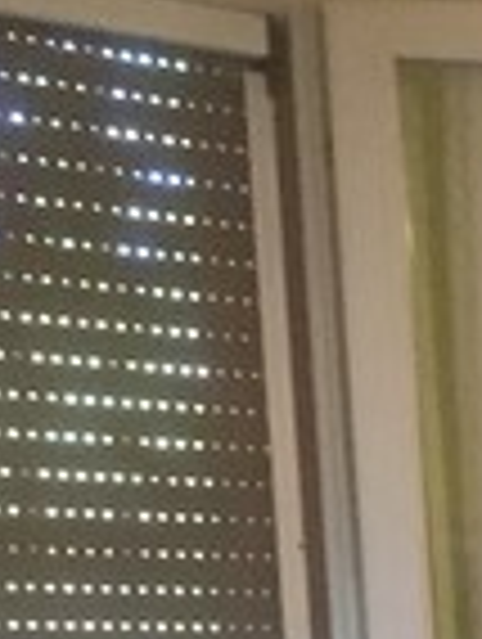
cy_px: 1292
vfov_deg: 11.0
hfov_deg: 7.5
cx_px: 1631
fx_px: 3017
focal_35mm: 163
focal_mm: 4.15
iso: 320
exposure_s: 1/17
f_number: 2.2
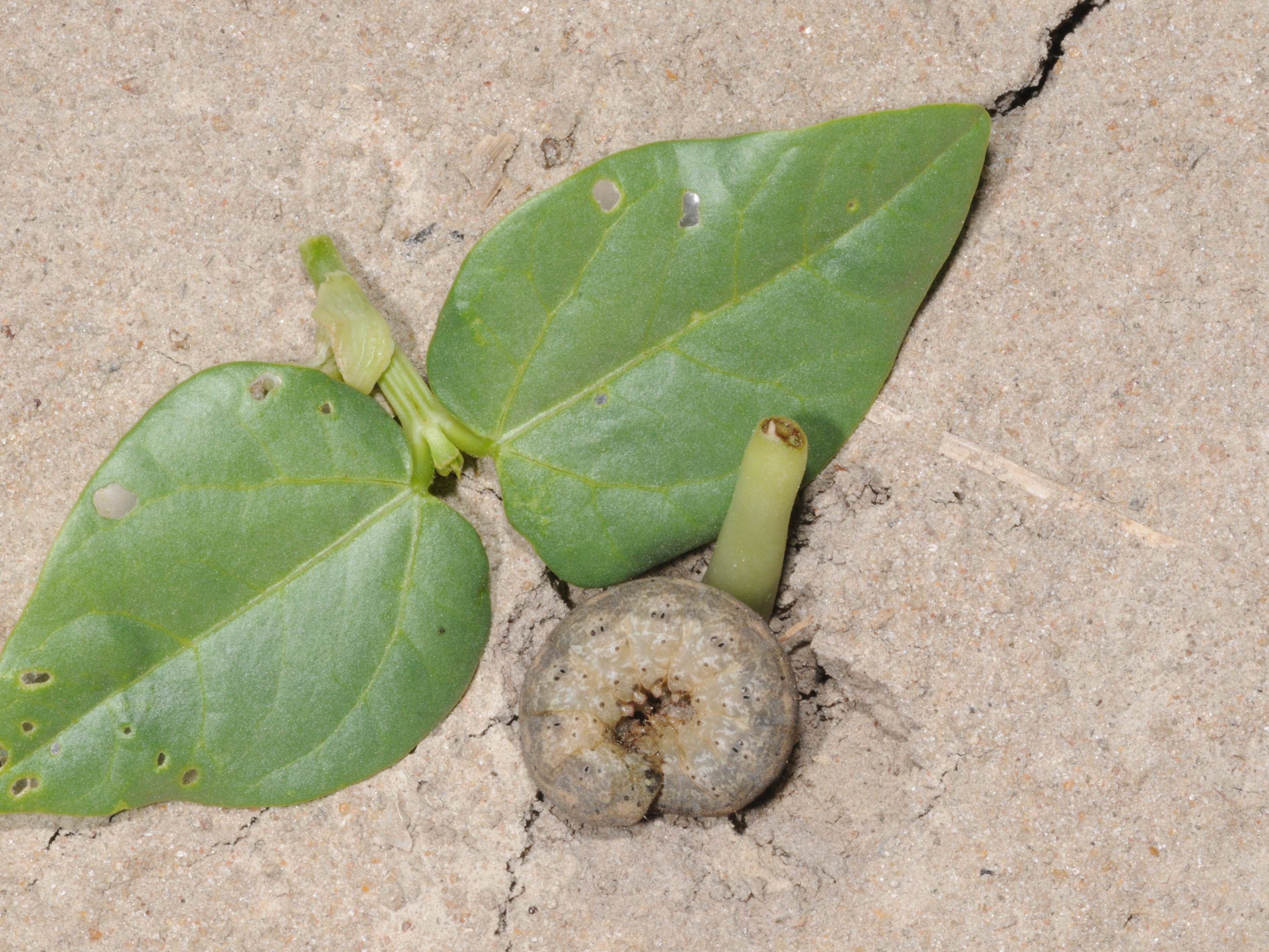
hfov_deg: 11.5
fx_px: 6289
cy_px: 477
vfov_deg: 8.7
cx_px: 575
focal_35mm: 172
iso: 400
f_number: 40
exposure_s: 1/250
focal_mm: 105
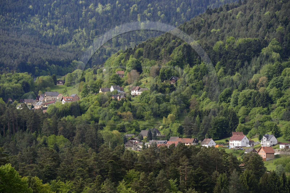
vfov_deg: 9.8
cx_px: 145
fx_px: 1127
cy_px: 96
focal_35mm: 140
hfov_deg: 14.7
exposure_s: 1/320
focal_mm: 140
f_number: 6.3
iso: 200
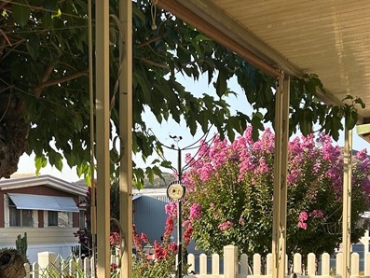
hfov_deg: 28.9
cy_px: 263
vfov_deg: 21.3
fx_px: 716
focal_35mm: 67
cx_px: 162
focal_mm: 5.7
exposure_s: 1/791
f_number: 1.5
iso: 50
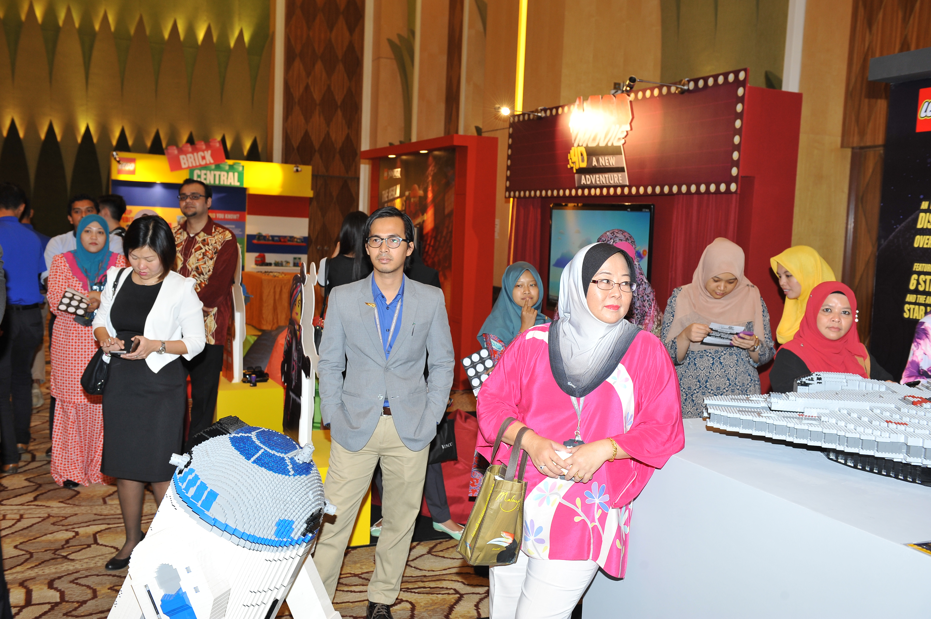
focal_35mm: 38
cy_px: 310
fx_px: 982
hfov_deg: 50.7
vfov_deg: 35.0
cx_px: 466
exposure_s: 1/80
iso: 800
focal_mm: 38
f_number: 5
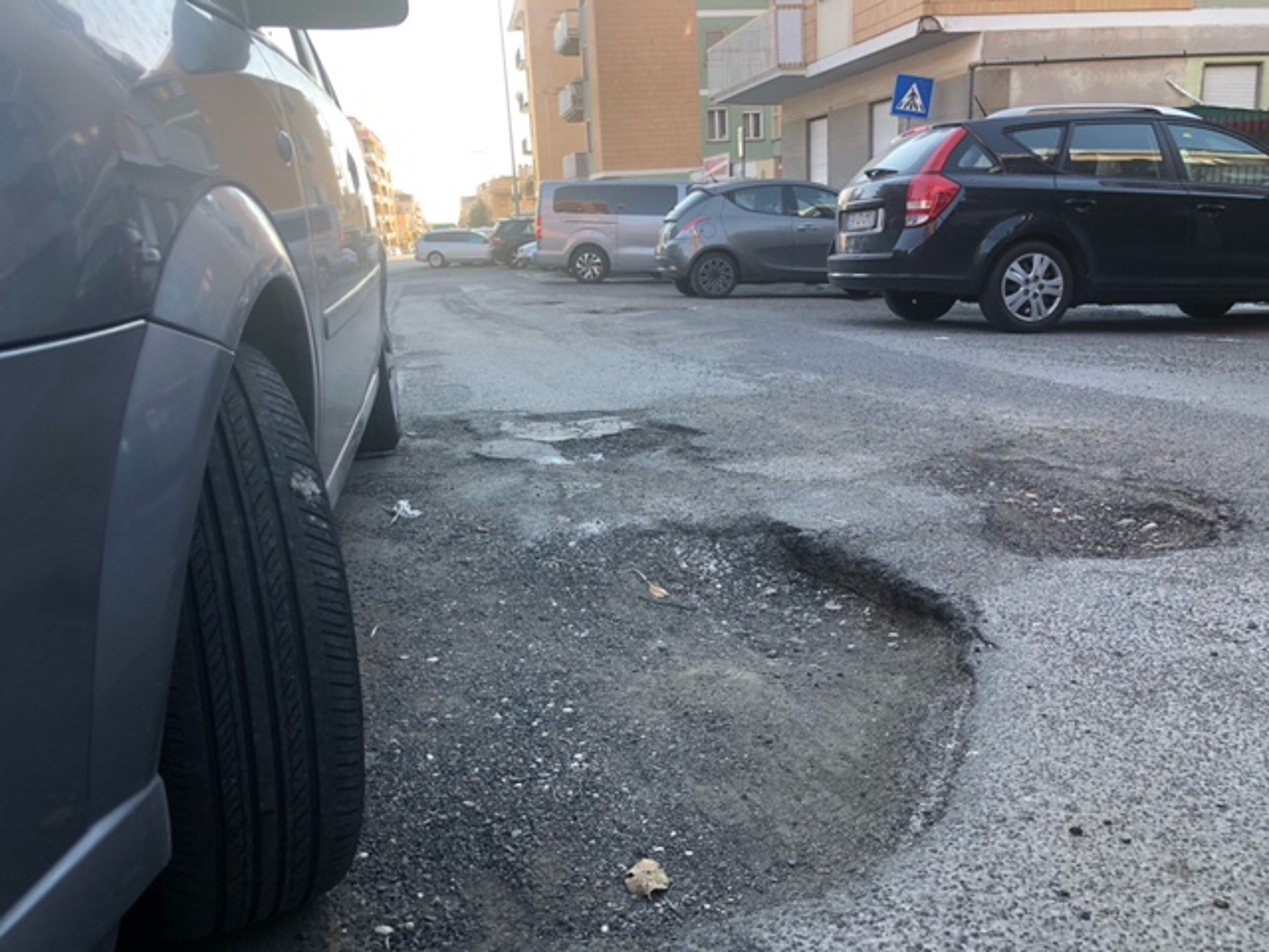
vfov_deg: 49.7
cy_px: 476
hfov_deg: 63.4
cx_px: 634
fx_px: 1026
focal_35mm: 28
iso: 20
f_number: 1.8
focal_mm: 4
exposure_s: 1/123
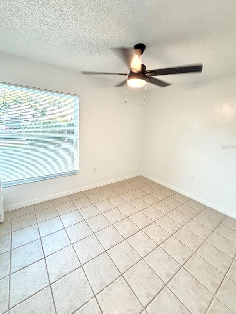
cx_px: 115
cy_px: 147
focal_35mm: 15
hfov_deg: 81.7
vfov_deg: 98.0
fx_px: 136
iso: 200
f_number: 2.2
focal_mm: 2.22
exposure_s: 1/120
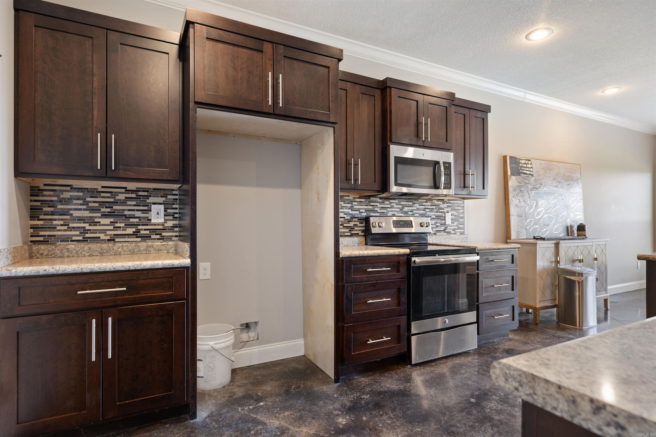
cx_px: 328
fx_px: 346
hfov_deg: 86.9
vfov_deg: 64.6
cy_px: 218
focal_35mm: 19
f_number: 5.6
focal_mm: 19
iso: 250
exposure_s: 1/1.67
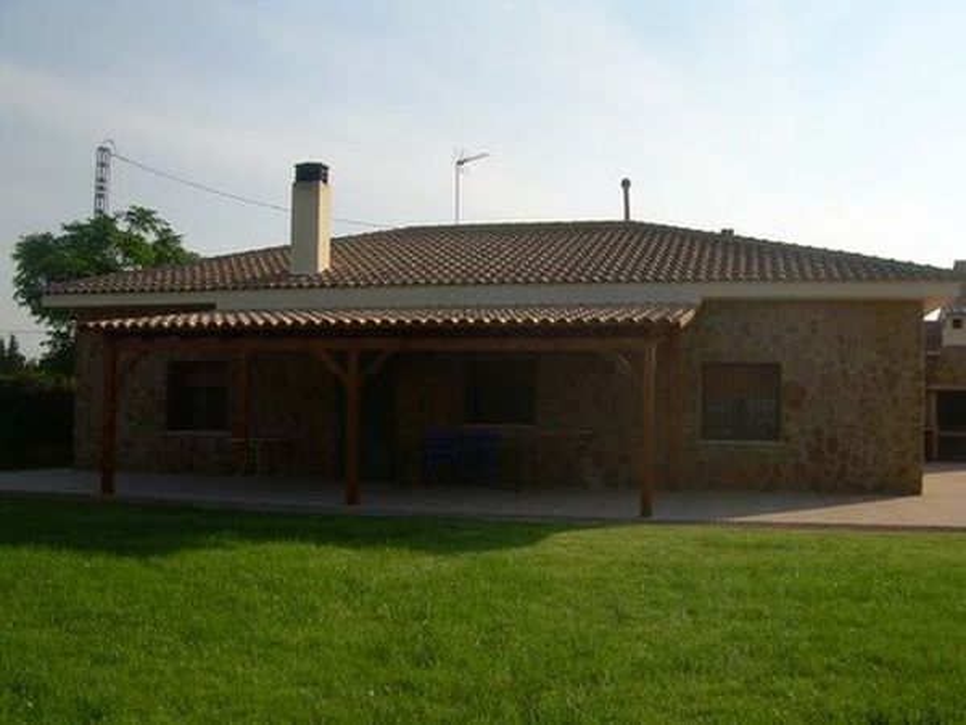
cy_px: 362
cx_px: 483
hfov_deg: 49.0
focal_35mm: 38
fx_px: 1060
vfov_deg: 37.7
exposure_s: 1/500
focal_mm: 6.3
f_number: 4.6
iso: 50
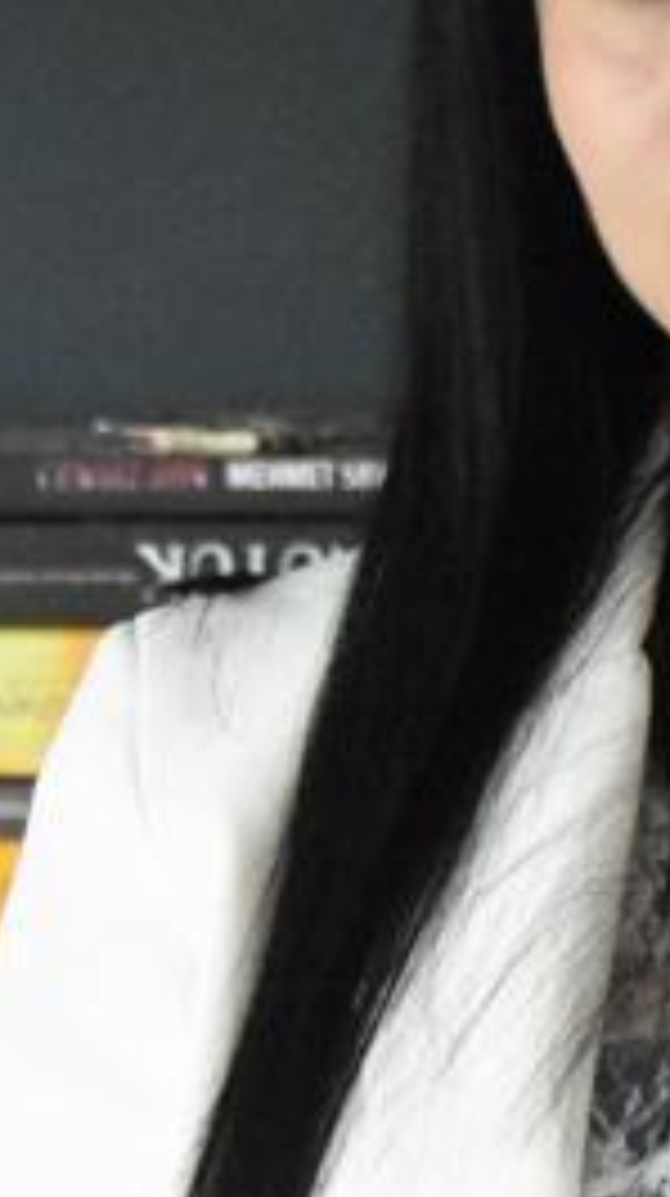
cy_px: 358
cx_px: 931
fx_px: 10392
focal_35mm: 328
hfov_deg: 3.7
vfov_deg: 6.6
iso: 14400
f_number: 5.6
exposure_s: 1/320
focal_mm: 72
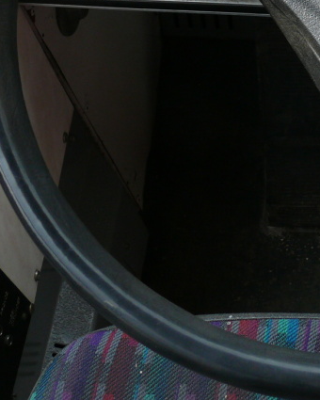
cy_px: 2
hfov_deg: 15.1
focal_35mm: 96
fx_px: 1136
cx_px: 441
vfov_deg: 19.4
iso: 100
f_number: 4
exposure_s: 1/200
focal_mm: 7.4
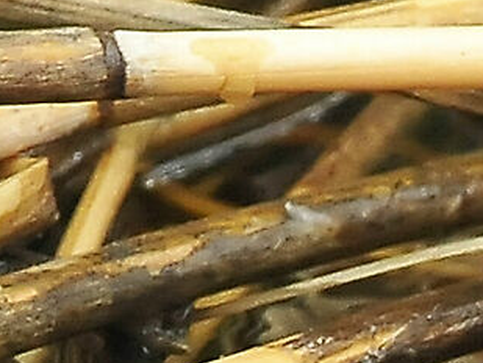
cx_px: -1141
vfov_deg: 0.5
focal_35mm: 2909
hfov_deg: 0.7
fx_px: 40605
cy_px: -671
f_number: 8
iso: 800
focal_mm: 260
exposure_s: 1/100
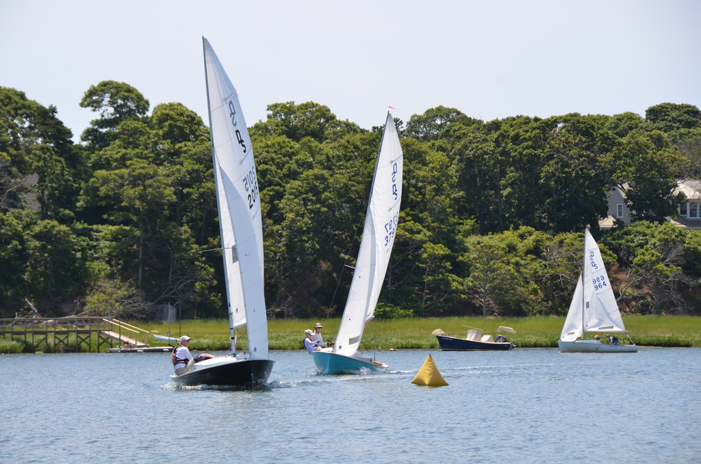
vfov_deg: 8.7
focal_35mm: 158
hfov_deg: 13.1
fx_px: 3060
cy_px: 232
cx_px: 350
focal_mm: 105
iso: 100
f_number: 8
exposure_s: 1/250
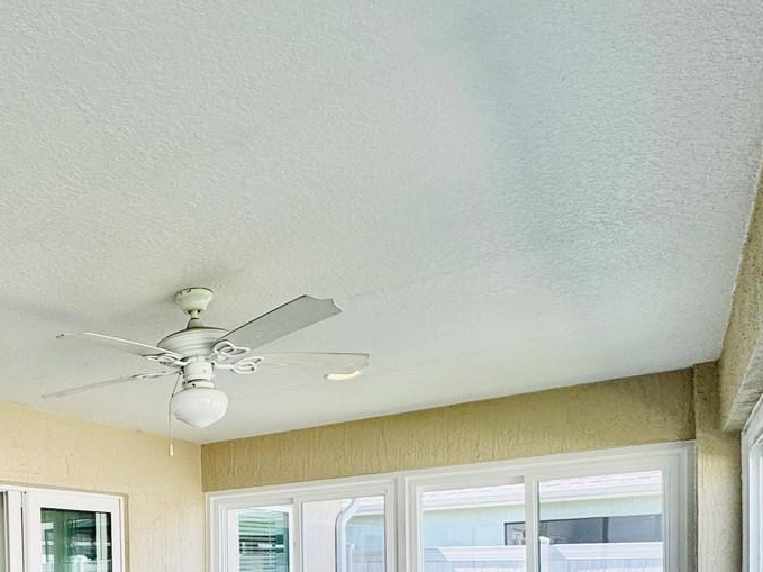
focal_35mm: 33
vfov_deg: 37.6
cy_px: 591
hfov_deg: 48.9
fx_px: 727
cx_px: 65
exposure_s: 1/128
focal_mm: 2.22
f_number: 2.2
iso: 40
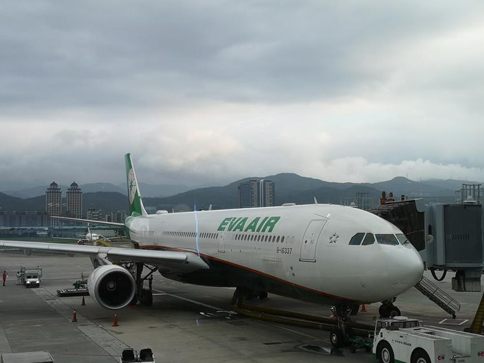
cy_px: 184
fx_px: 643
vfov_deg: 31.5
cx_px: 240
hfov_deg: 41.2
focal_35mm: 46
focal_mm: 3.95
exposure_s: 1/275
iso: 50
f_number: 1.8
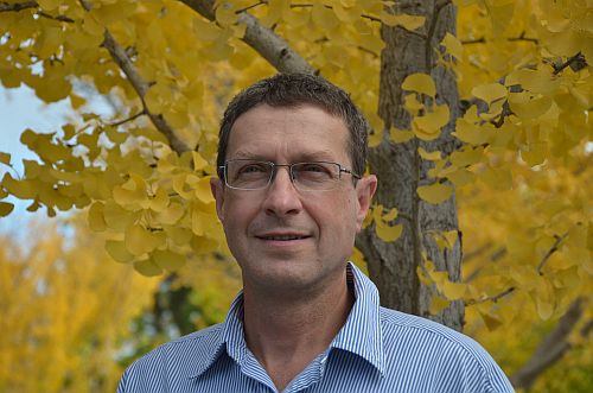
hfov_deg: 18.2
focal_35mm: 112
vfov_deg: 12.1
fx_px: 1849
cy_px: 196
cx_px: 296
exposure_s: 1/400
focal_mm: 75
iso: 200
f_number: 5.3
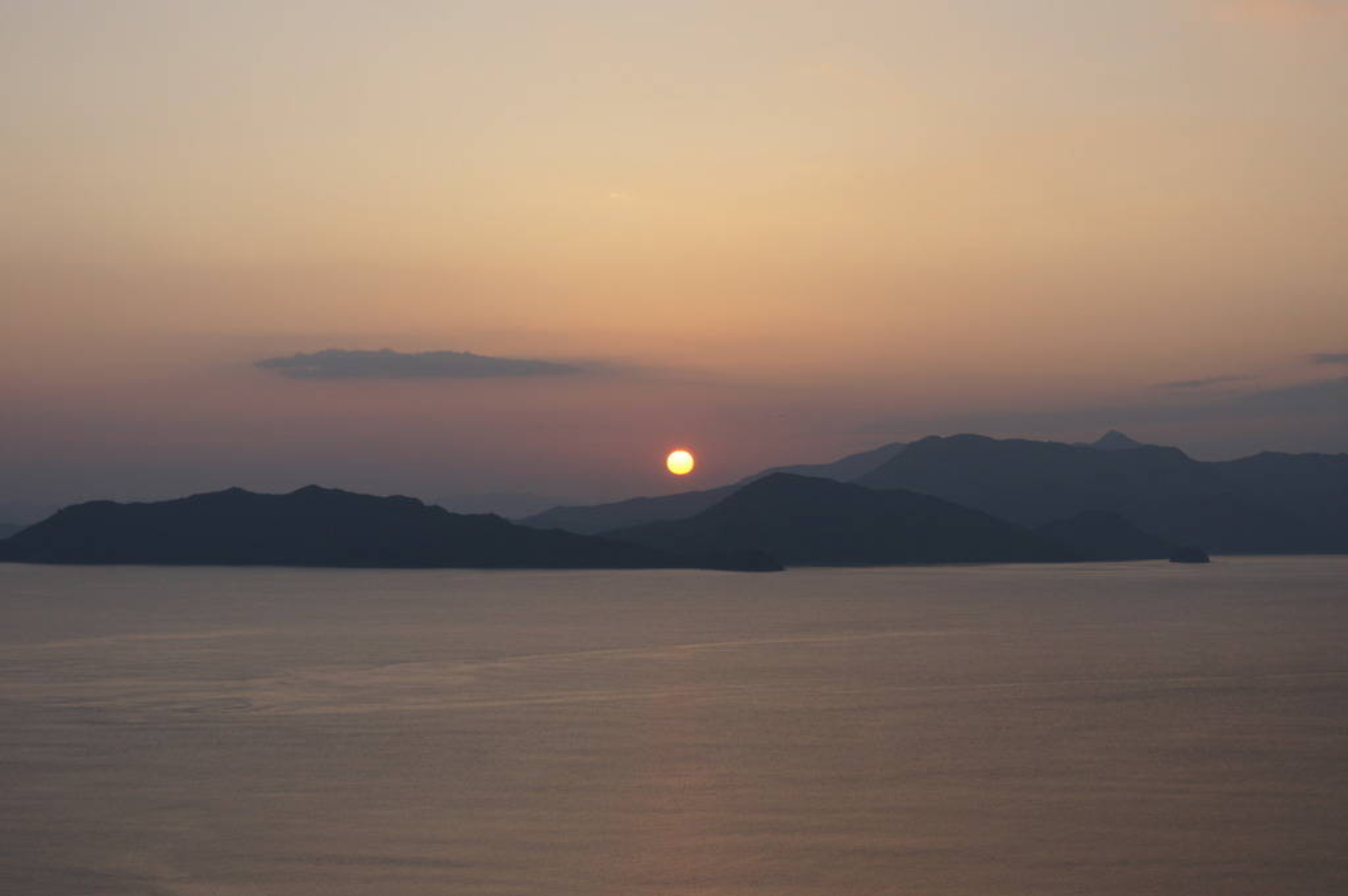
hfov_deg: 27.0
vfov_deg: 18.2
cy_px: 448
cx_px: 674
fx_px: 2806
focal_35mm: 75
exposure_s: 1/500
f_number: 5.6
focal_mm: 50
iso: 200
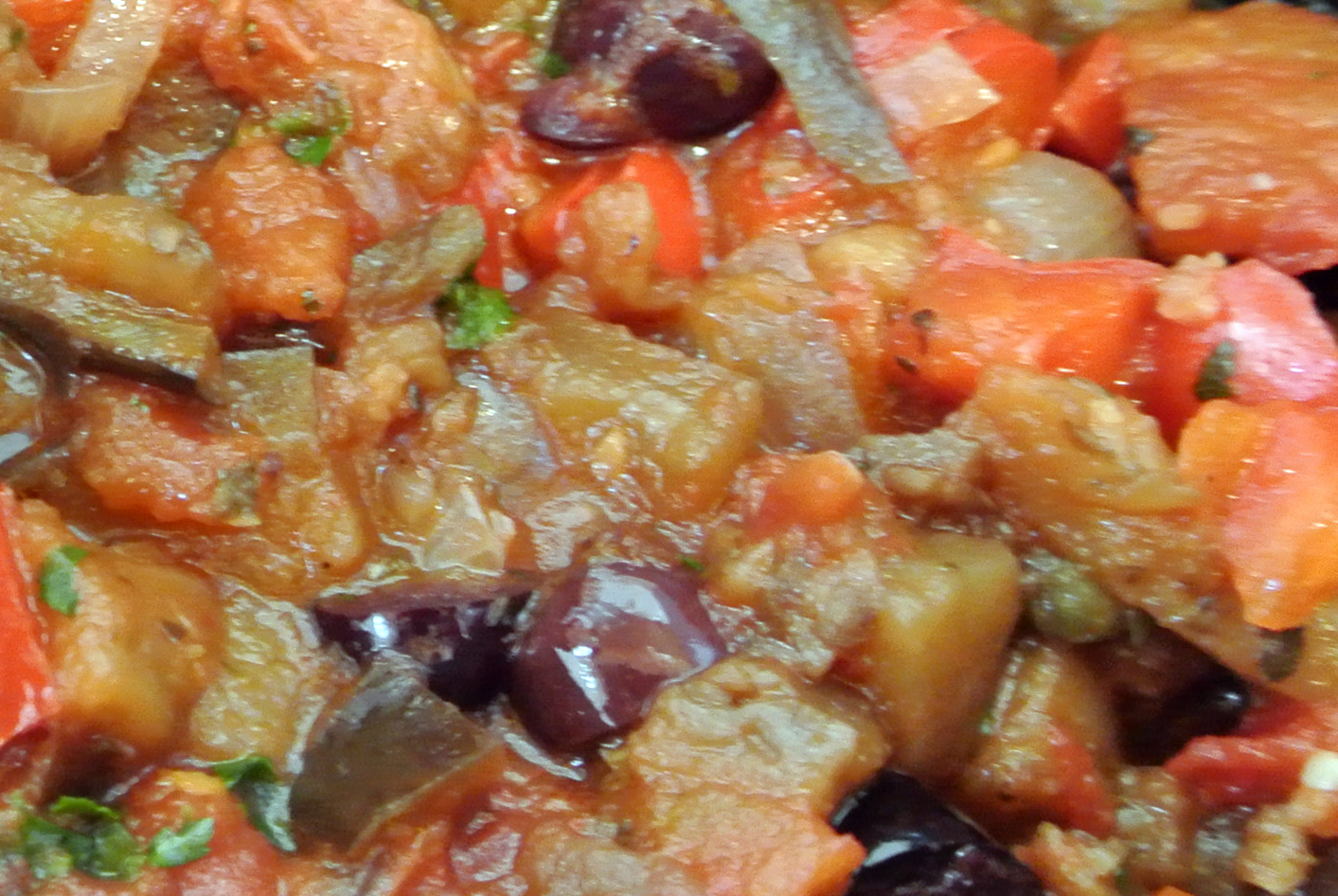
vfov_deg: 18.5
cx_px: -300
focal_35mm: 74
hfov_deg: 24.5
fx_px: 2754
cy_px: 459
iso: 800
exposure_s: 1/8
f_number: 3.5
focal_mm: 10
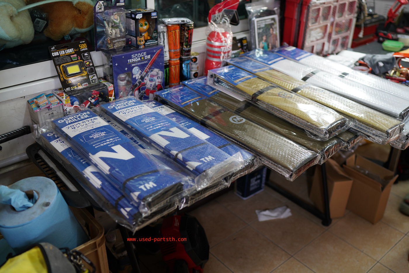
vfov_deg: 37.9
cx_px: 204
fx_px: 398
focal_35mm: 35
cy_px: 136
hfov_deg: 54.4
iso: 160
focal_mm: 35
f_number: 2
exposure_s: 1/40
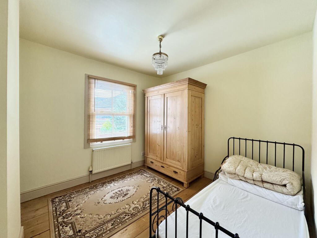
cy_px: 119
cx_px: 158
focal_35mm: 14
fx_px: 128
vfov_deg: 85.7
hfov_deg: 102.1
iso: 250
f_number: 2.2
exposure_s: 1/100
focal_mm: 2.22
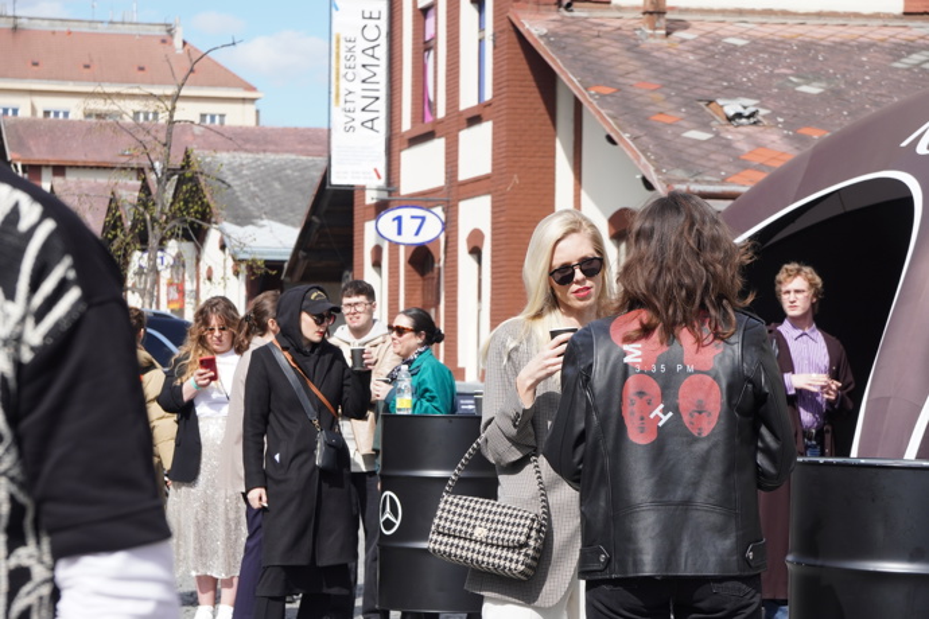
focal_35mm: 105
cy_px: 310
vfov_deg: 13.0
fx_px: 2709
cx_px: 464
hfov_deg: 19.5
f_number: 7.1
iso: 250
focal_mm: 70
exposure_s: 1/640
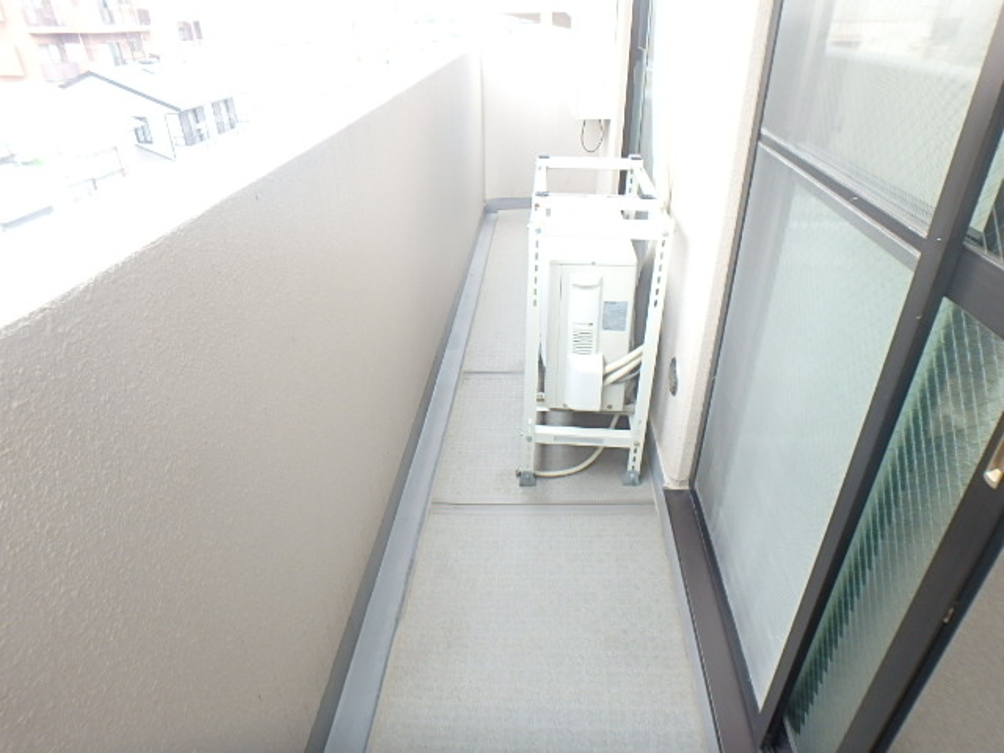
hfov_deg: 79.0
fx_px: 609
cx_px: 502
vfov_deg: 63.4
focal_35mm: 21
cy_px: 376
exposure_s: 1/80
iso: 125
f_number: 3.5
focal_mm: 3.7
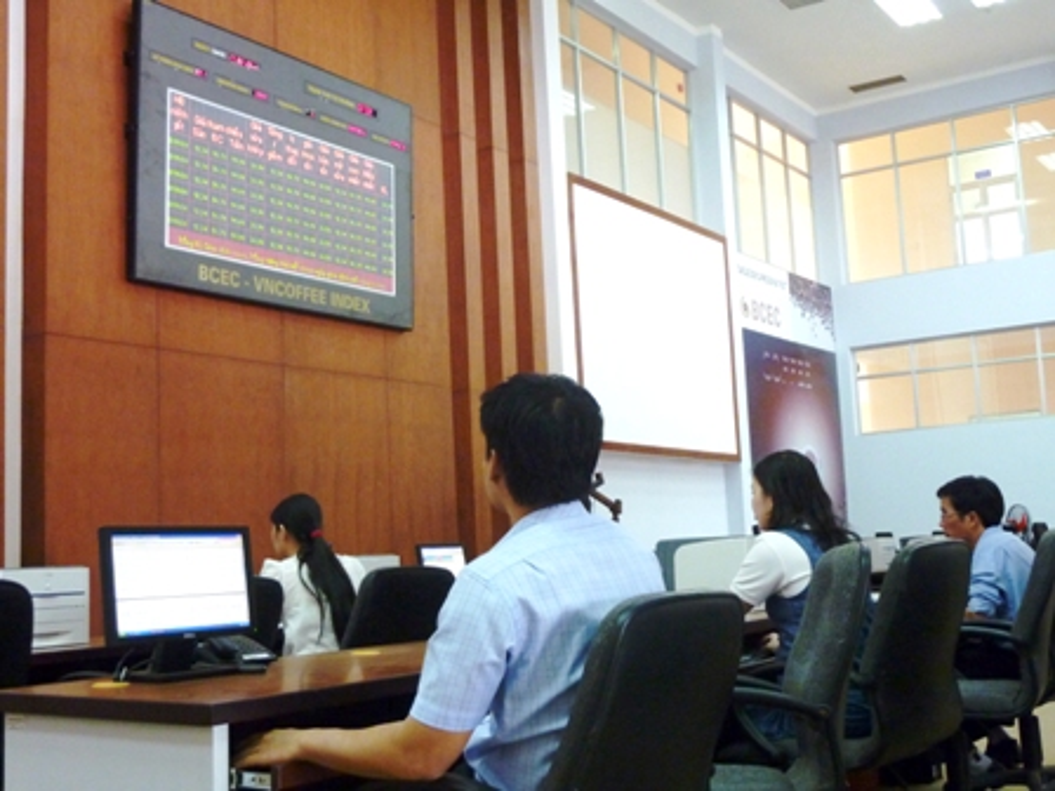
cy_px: 396
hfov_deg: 44.8
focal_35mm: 42
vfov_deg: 34.3
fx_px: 1280
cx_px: 528
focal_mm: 6.9
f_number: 3.7
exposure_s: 1/25
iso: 400
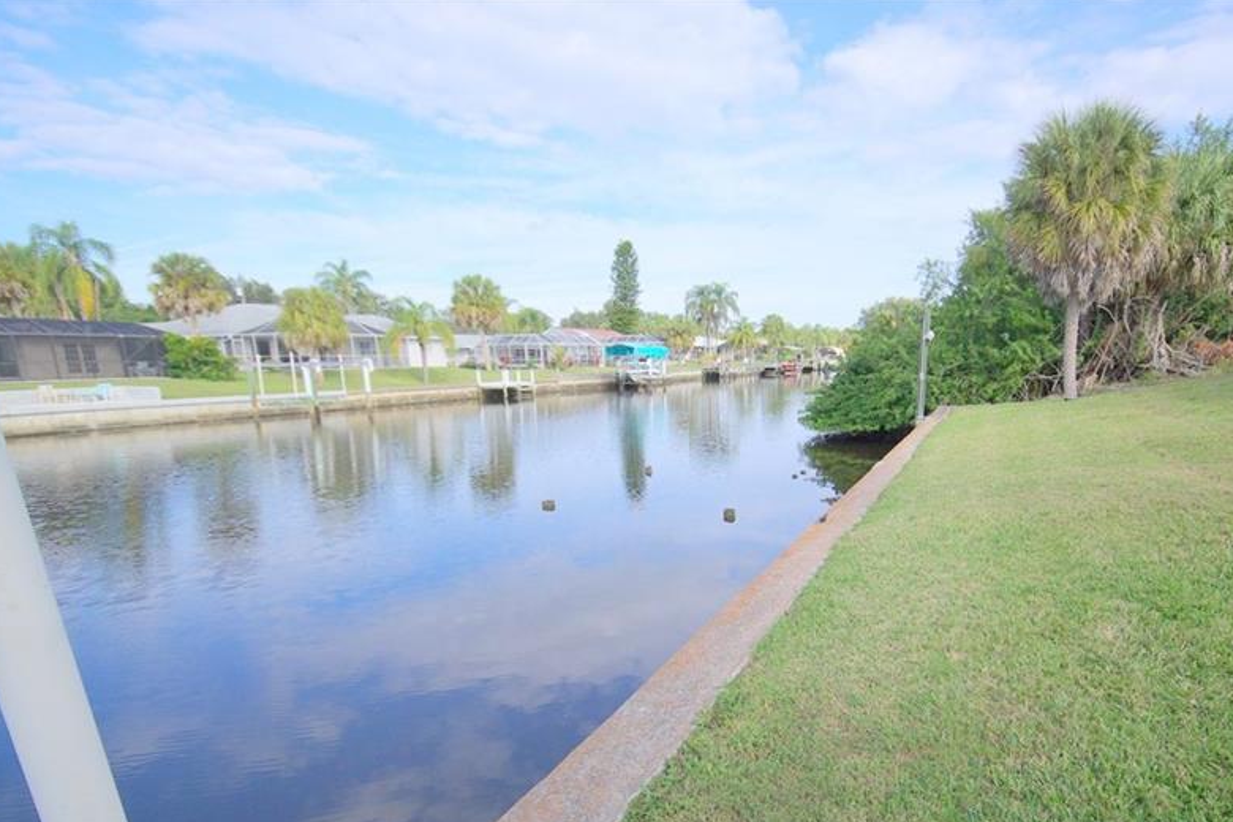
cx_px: 715
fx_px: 742
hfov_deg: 78.9
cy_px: 533
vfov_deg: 57.0
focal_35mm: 22
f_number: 8
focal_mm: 11
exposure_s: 1/180
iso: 100
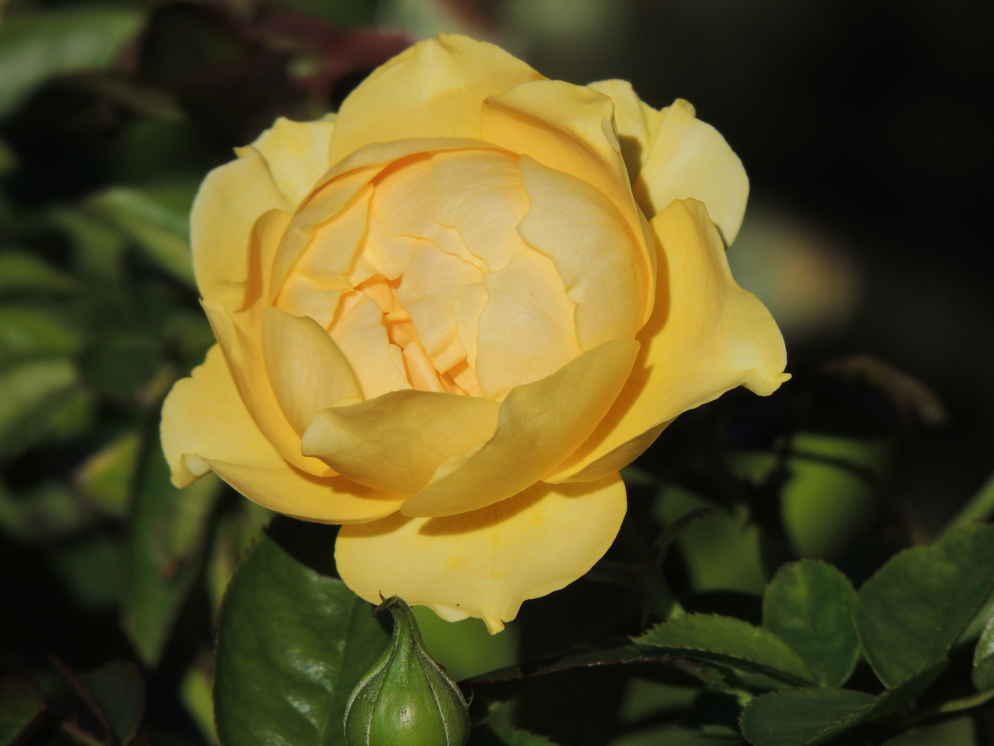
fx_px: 25844
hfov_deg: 2.2
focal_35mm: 900
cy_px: 373
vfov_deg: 1.7
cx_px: 497
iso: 100
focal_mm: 160.5
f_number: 5.5
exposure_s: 1/1600
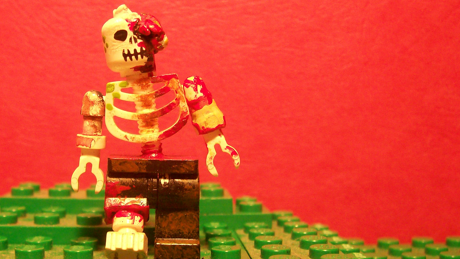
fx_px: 646
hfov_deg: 38.6
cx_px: 147
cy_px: 119
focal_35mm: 53
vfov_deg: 22.6
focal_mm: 5.8
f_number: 2.8
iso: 160
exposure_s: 1/18.5
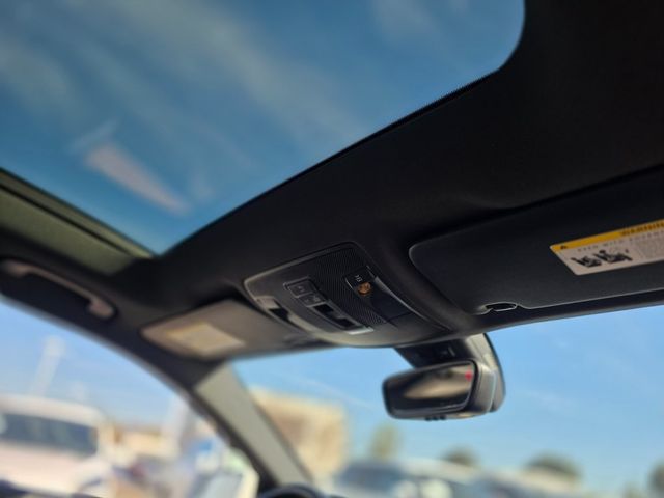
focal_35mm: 23
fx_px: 441
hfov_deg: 73.9
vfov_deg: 58.9
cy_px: 249
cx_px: 332
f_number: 1.7
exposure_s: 1/2157
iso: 80
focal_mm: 6.3
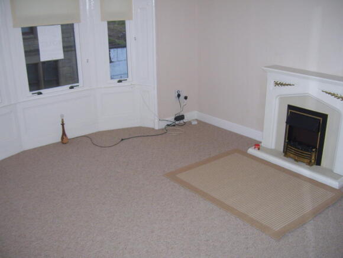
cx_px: 172
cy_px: 129
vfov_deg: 39.8
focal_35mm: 36
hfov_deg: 51.3
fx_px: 357
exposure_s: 1/60
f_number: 2.7
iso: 160
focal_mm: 6
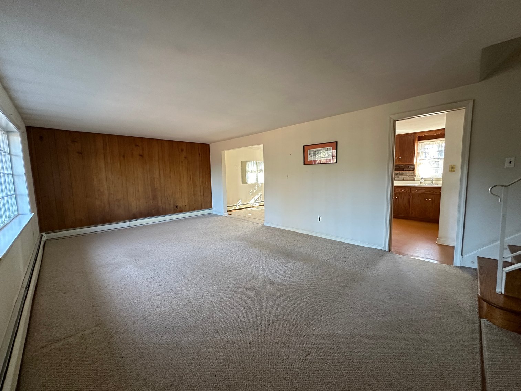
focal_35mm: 14
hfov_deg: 102.1
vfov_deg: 85.7
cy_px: 196
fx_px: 211
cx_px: 260
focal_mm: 2.22
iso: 320
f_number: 2.2
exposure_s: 1/80
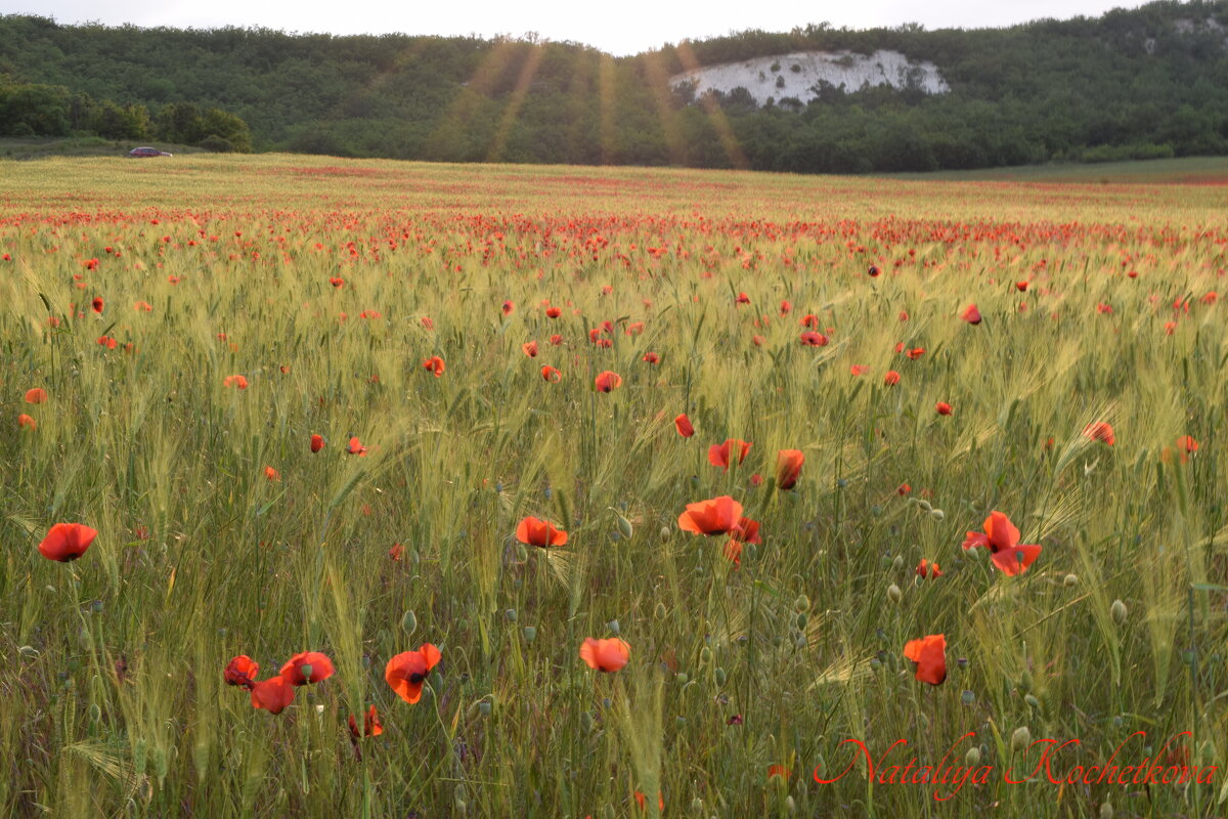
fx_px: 1791
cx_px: 614
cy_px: 410
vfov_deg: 25.8
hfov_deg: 37.9
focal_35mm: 52
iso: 200
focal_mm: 35
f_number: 22
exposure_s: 1/8
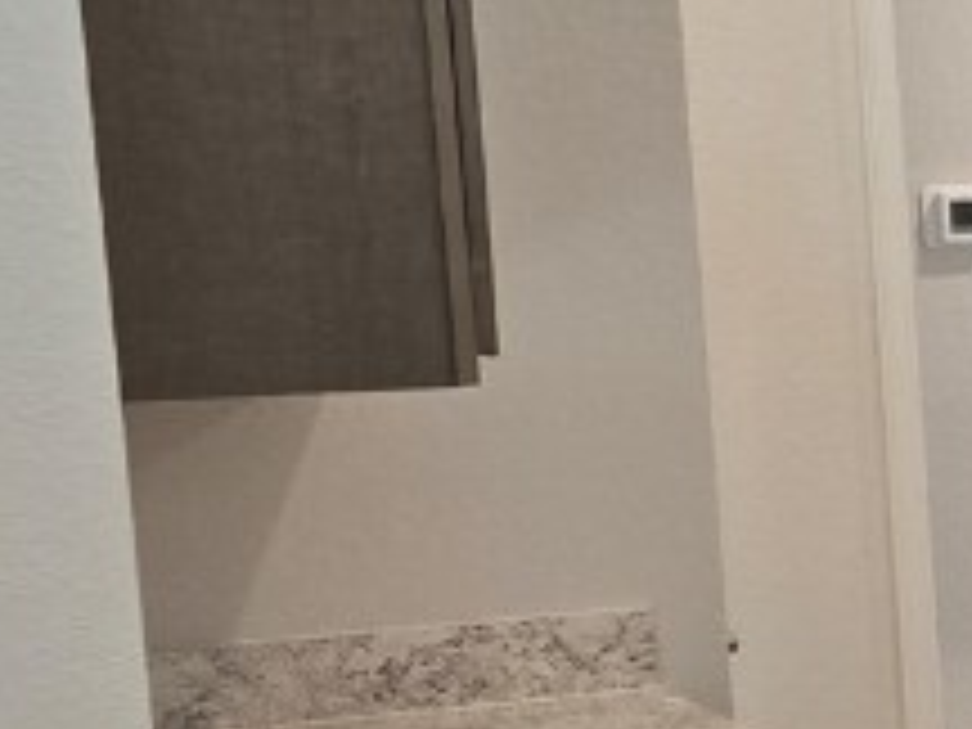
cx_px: 1971
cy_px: 572
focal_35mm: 109
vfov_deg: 13.5
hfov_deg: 14.7
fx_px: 3061
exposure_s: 1/120
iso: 200
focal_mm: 6.3
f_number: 1.7
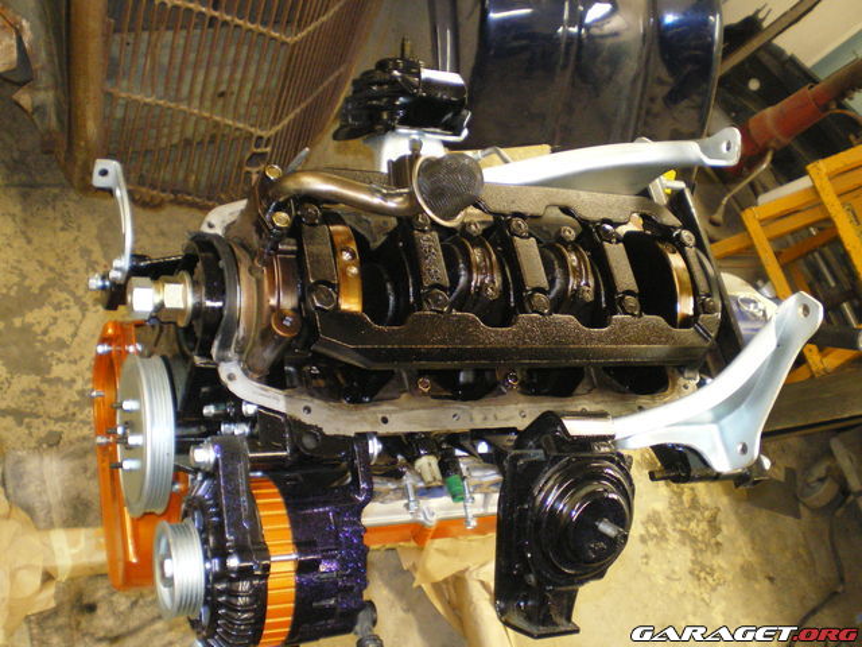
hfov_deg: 49.0
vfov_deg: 37.7
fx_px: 946
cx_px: 431
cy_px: 324
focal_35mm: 38
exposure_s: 1/30
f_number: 3.1
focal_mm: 6.3
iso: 400
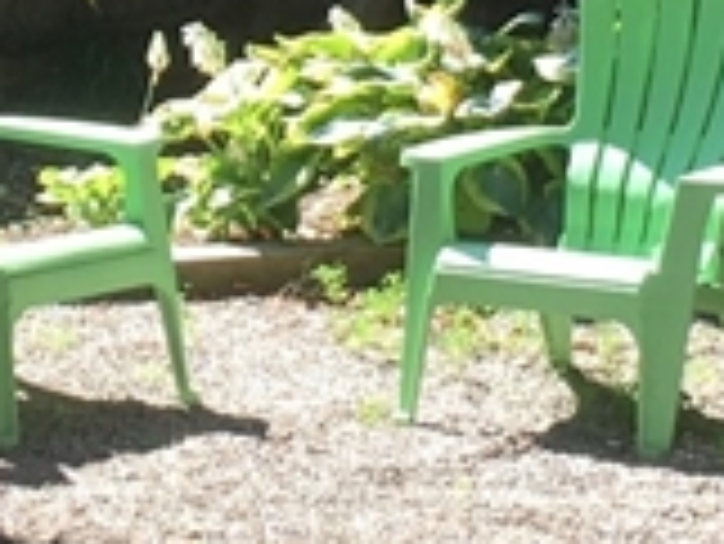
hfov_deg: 10.7
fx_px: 3851
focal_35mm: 184
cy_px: -319
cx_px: 148
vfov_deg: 7.9
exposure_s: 1/248
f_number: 2.2
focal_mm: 4.15
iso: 25
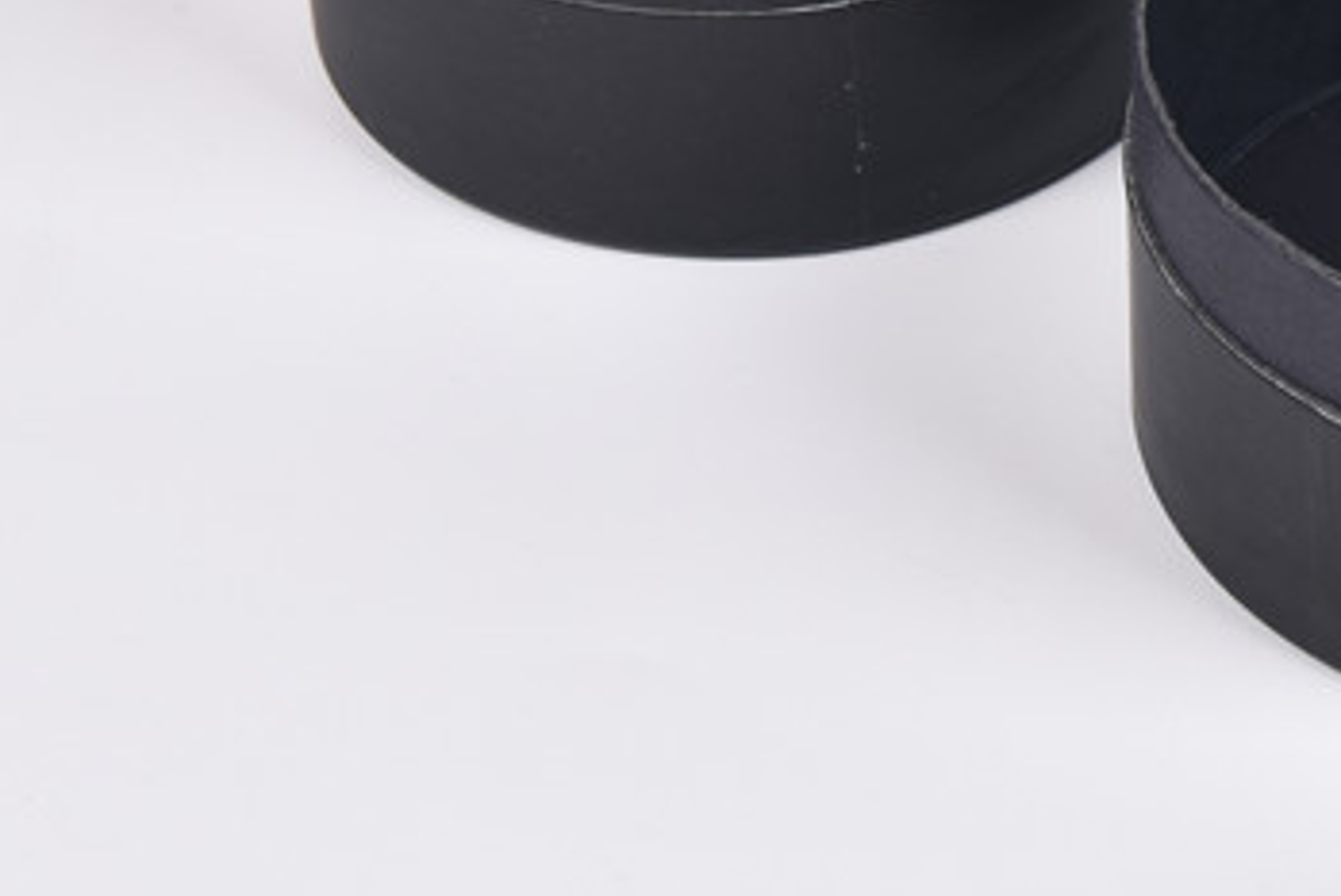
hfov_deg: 15.7
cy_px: 40
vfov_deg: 10.8
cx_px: 1541
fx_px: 4695
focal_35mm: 126
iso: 160
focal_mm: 44
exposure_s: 1/125
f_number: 13
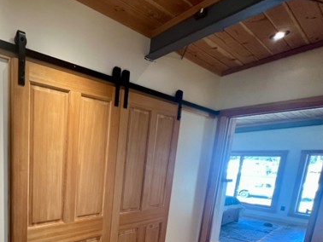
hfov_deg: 67.5
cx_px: 55
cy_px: 196
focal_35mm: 22
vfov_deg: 56.4
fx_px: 205
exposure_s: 1/60
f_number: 1.8
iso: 160
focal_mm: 1.57
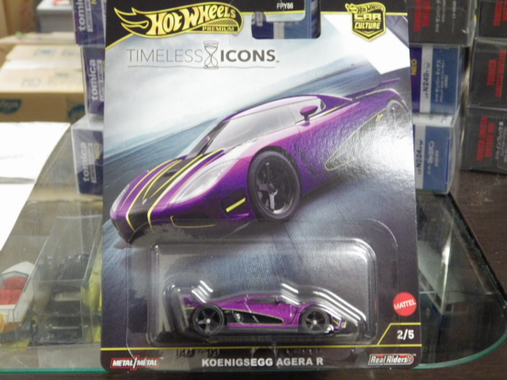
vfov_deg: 24.8
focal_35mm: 59
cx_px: 254
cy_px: 190
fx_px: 864
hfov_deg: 32.7
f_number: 4
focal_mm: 10.7
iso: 800
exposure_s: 1/30
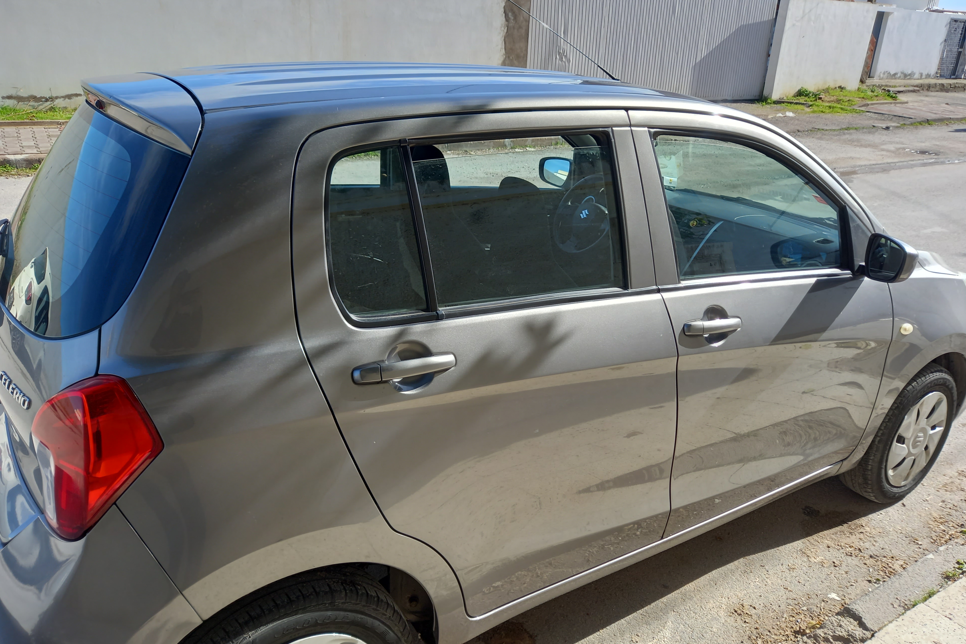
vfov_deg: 47.9
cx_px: 487
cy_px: 314
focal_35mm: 27
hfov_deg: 67.4
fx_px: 724
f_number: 2
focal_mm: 4.6
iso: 25
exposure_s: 1/309
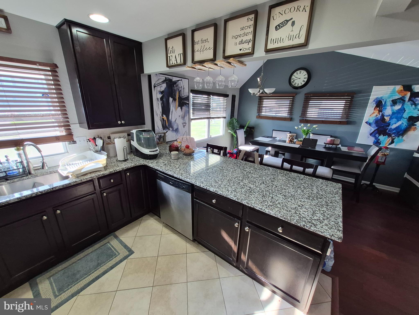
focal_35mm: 13
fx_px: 157
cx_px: 210
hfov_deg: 106.2
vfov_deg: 89.9
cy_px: 158
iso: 125
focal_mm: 1.74
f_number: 2.2
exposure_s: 1/60
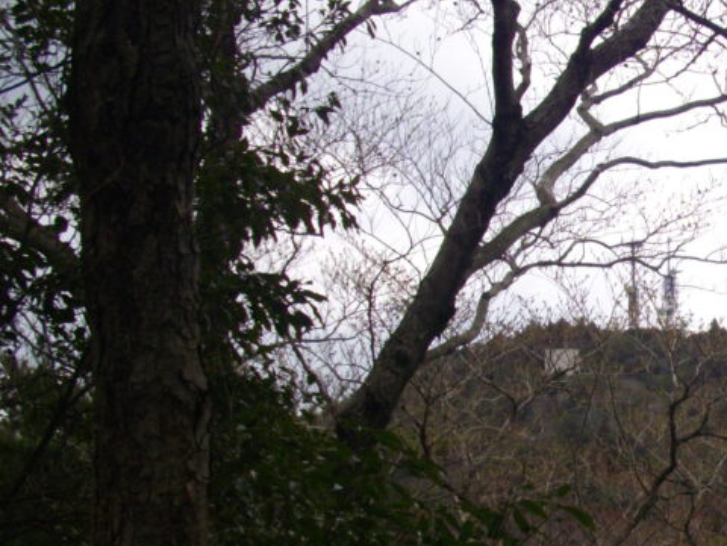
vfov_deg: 18.6
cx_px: 703
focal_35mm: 79
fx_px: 1659
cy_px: 338
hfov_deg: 23.8
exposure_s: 1/250
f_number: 5.6
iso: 100
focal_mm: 6.2
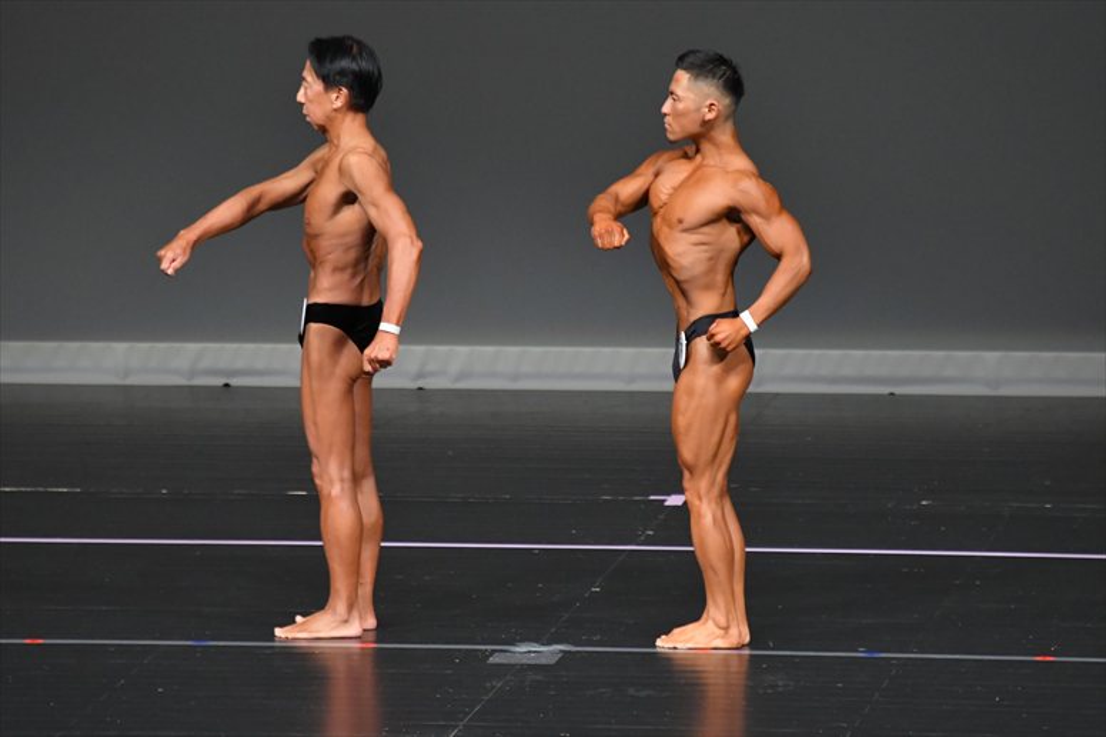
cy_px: 368
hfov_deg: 5.5
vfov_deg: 3.7
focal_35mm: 375
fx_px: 11515
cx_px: 553
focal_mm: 250
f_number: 5.6
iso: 4000
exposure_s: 1/400
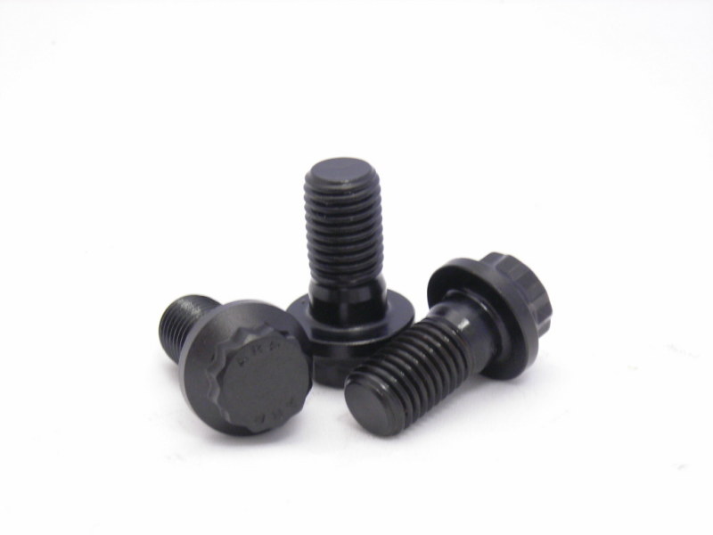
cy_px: 268
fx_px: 2389
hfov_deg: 17.0
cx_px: 356
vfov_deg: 12.8
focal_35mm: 116
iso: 126
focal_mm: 19.2
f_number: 5.3
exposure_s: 1/4
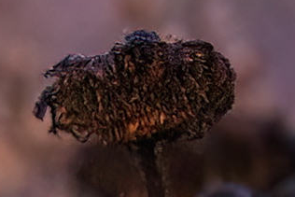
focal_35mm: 2782
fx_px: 22806
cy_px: 198
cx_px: -418
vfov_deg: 0.5
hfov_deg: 0.7
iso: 8000
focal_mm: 463
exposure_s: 1/20
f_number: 6.3
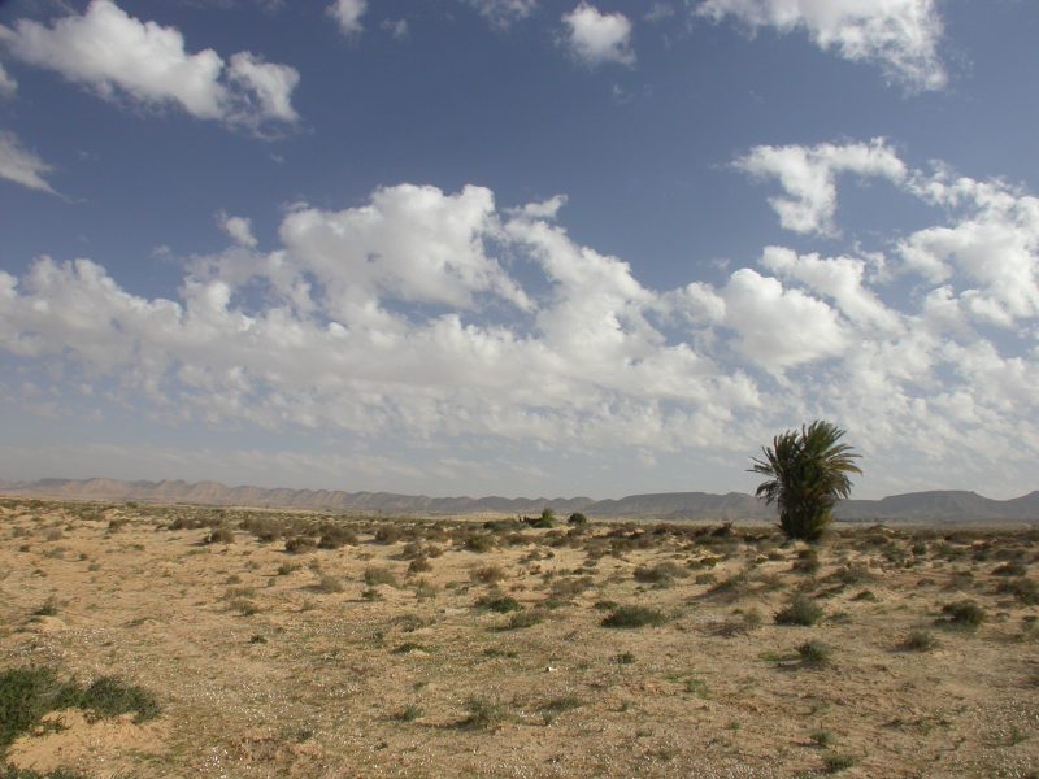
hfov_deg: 49.0
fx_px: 1141
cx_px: 520
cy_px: 390
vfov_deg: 37.7
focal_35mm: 38
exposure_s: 1/218
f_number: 6
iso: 100
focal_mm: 7.85
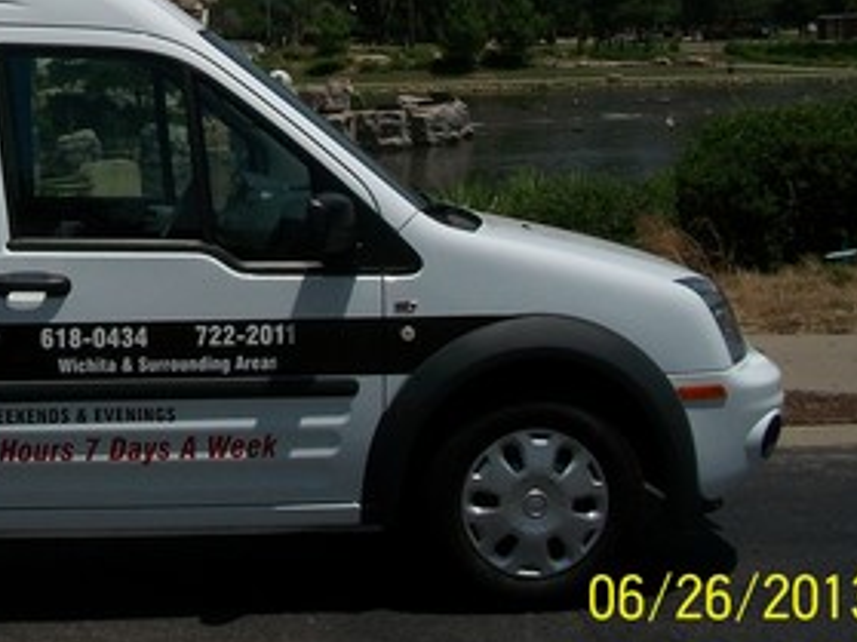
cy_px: 43
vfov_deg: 20.2
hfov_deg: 26.1
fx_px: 1757
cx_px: 23
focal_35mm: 71
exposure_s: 1/1401
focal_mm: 5.7
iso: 80
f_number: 5.5
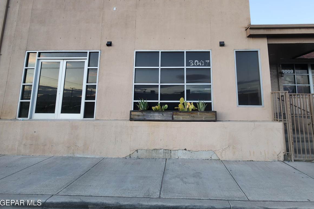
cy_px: 84
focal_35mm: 15
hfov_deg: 100.1
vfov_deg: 76.5
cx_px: 173
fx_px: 131
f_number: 2.2
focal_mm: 2.2
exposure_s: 1/60
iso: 64
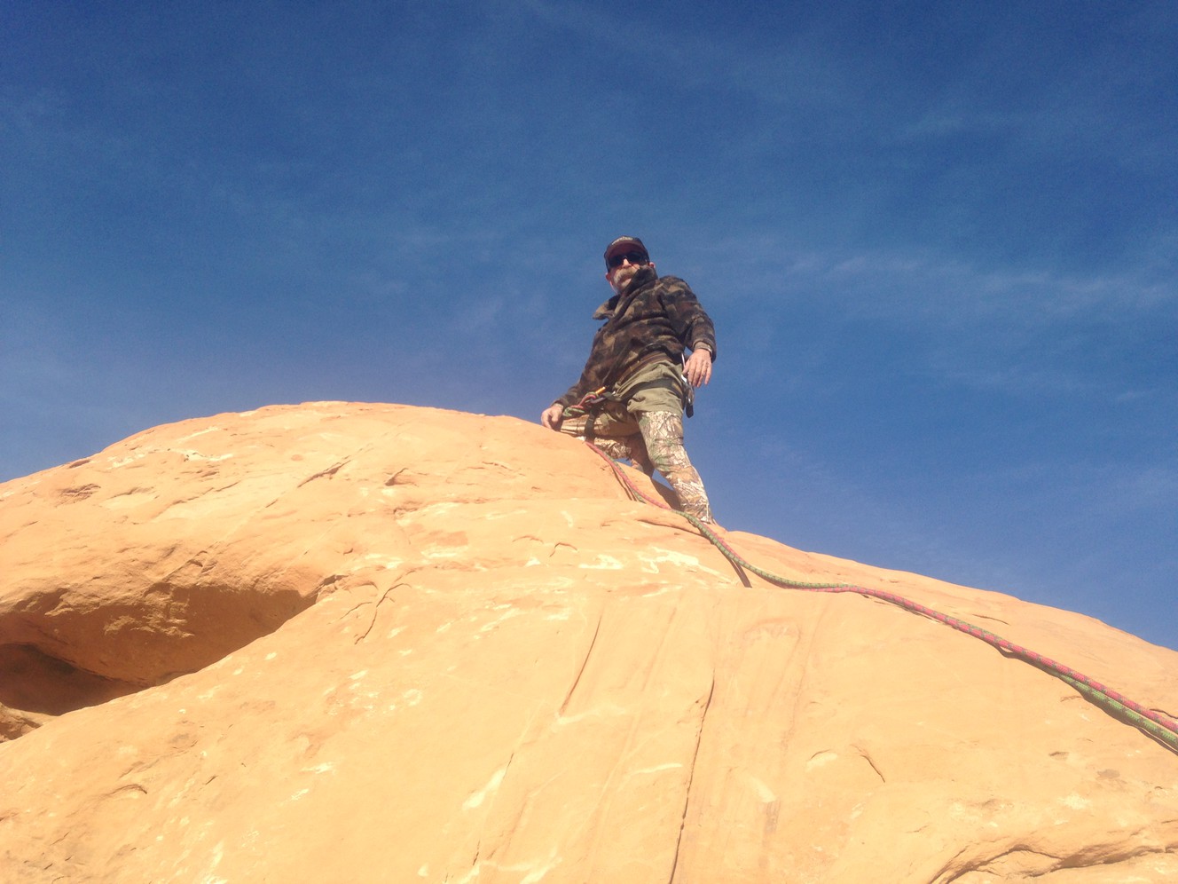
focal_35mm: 33
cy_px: 442
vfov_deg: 42.9
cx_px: 589
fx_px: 1123
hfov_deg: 55.4
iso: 50
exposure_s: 1/1466
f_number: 2.4
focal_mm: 4.12
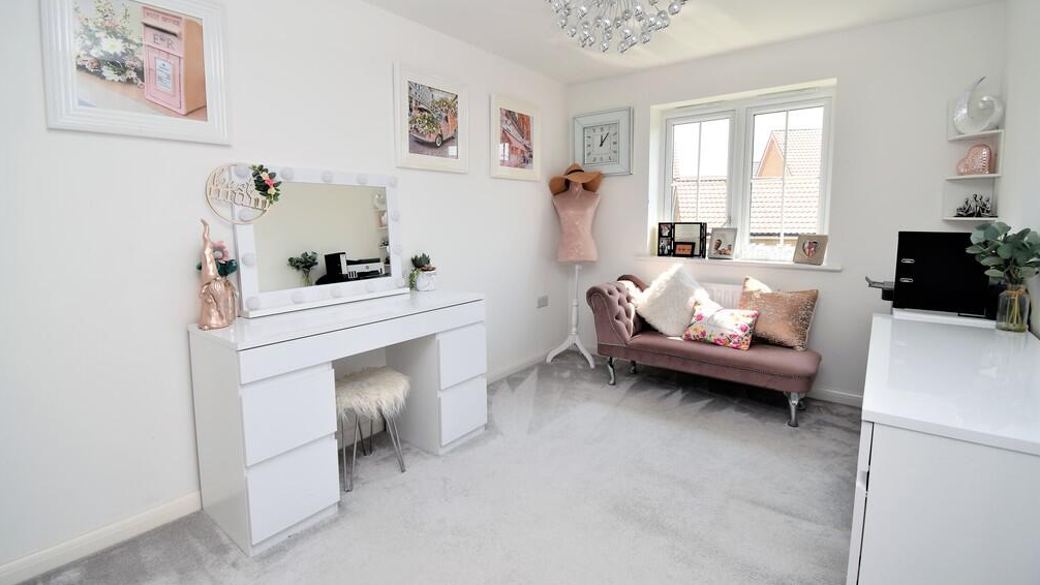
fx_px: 441
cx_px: 518
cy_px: 263
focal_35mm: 16
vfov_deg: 66.9
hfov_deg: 99.4
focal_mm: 10
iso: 110
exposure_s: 1/125
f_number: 5.6
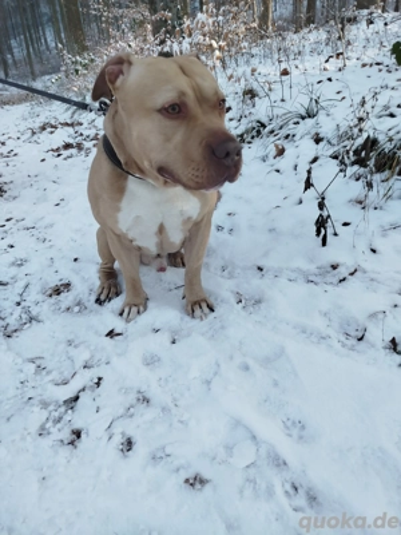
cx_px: 200
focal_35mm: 24
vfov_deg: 71.6
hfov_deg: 56.8
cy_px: 268
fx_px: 371
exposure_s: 1/100
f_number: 1.7
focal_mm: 5.31
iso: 50
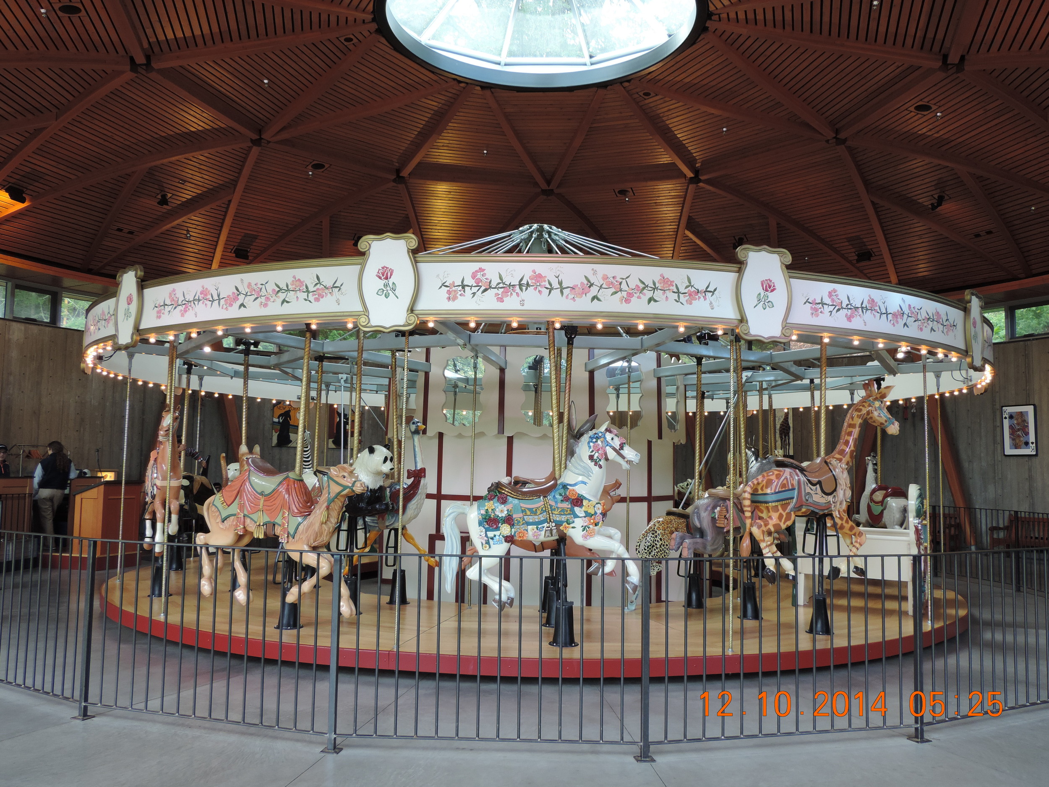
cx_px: 524
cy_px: 394
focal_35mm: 30
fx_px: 909
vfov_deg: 46.8
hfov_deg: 60.0
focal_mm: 5.3
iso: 100
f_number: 3.1
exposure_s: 1/30
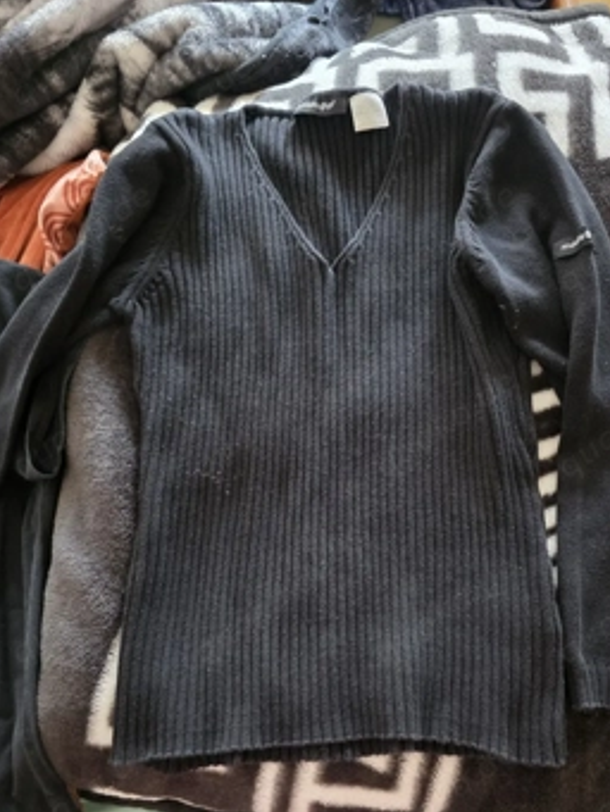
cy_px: 450
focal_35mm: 27
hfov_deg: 51.4
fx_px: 634
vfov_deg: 65.1
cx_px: 315
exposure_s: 1/25.1
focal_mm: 6.3
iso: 1600
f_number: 1.7
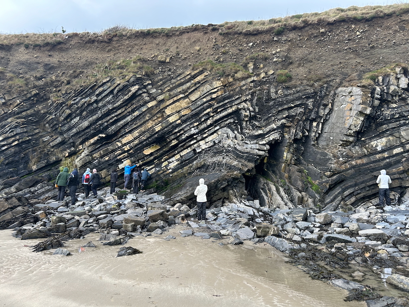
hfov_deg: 67.3
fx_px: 307
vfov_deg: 53.1
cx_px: 204
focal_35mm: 26
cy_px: 154
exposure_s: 1/372
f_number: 1.5
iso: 50
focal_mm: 5.7
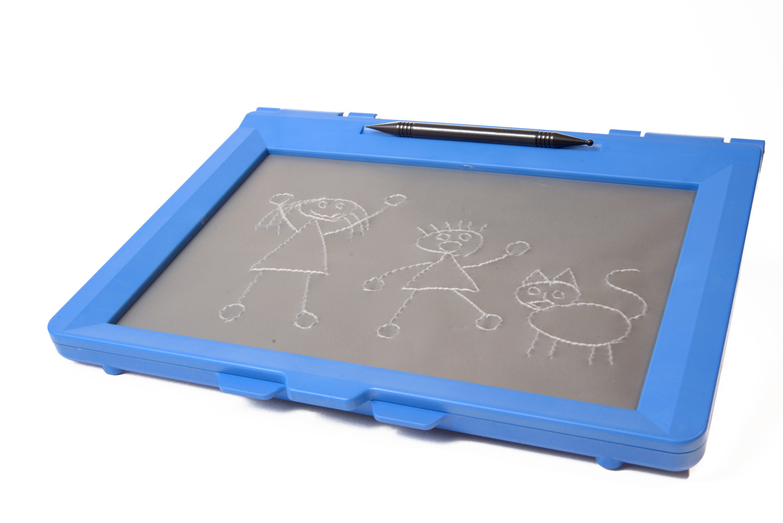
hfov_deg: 39.6
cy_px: 262
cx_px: 392
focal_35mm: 50
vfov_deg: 27.0
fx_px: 1088
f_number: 18
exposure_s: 1/125
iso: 160
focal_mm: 50
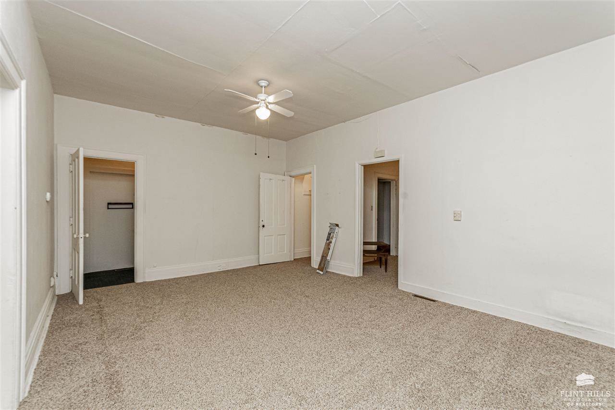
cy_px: 205
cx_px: 308
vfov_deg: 77.3
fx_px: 256
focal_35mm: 15
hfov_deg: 100.4
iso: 3200
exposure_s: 1/60
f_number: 10
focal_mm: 10
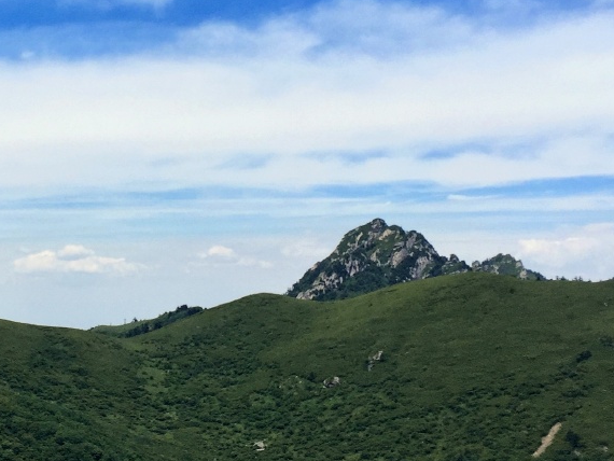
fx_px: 1082
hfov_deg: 30.9
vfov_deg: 24.0
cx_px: 126
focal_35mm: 61
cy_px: 246
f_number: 2.2
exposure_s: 1/3333
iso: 32
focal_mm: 4.15
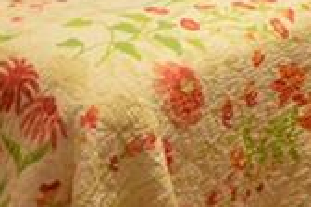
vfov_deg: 8.0
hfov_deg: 12.5
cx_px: 200
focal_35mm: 164
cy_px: -213
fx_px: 1417
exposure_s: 1/60
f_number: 3.5
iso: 800
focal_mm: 18
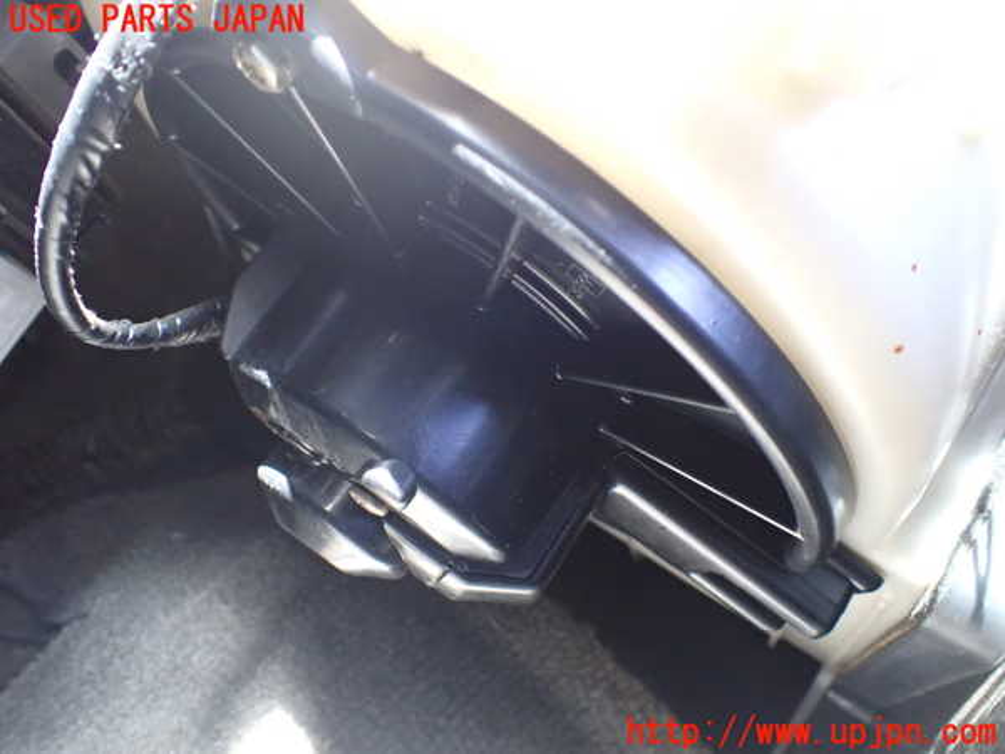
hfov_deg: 60.0
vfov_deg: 46.8
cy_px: 377
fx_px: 871
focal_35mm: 30
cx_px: 502
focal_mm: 5.4
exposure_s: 1/80
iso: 800
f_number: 2.3
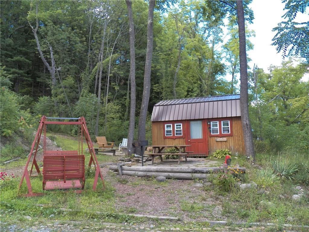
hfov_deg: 63.4
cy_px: 116
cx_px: 154
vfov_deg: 49.8
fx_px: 250
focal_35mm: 28
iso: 125
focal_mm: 4.9
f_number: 3.6
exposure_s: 1/200
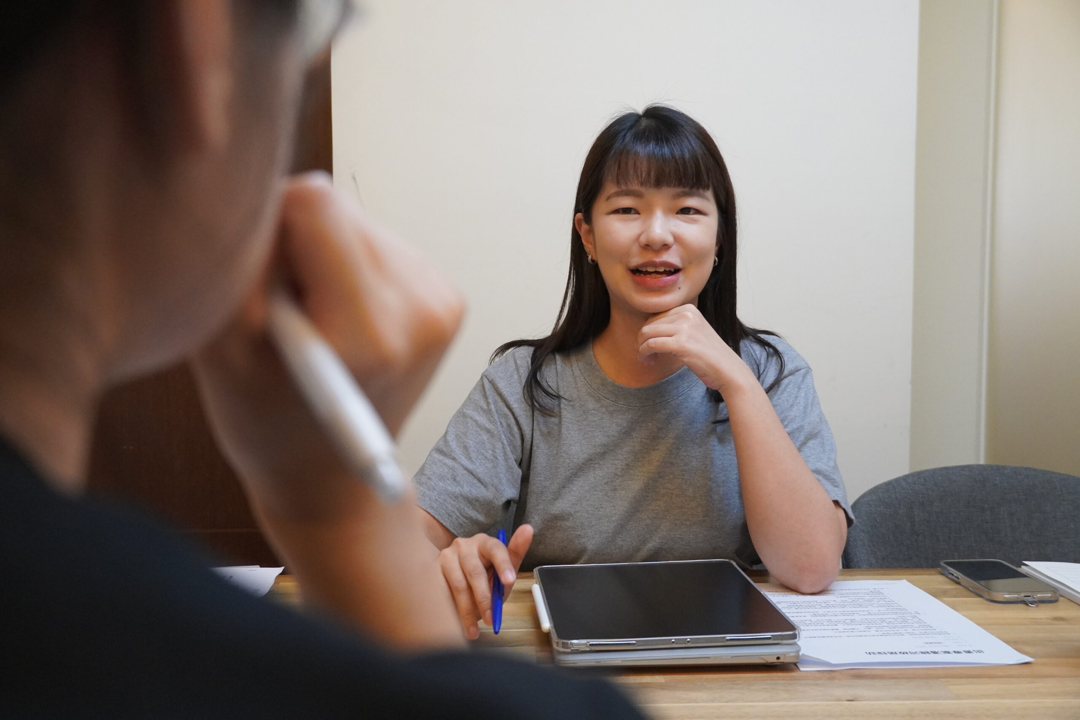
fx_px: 1260
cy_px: 360
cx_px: 540
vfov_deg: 31.9
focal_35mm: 42
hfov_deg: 46.4
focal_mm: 28
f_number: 4.5
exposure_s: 1/160
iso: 3200
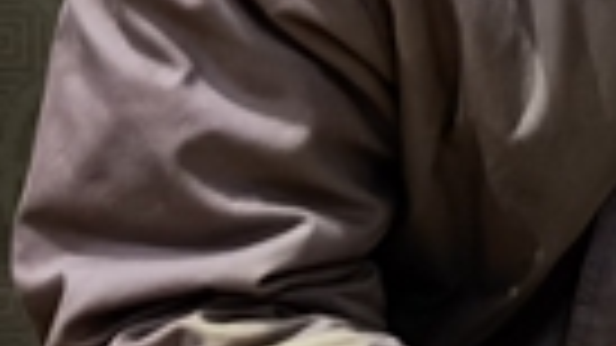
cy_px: -2
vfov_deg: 11.2
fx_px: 1747
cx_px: 935
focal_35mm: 107
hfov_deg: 17.8
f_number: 1.9
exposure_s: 1/25
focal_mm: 6.67
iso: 500
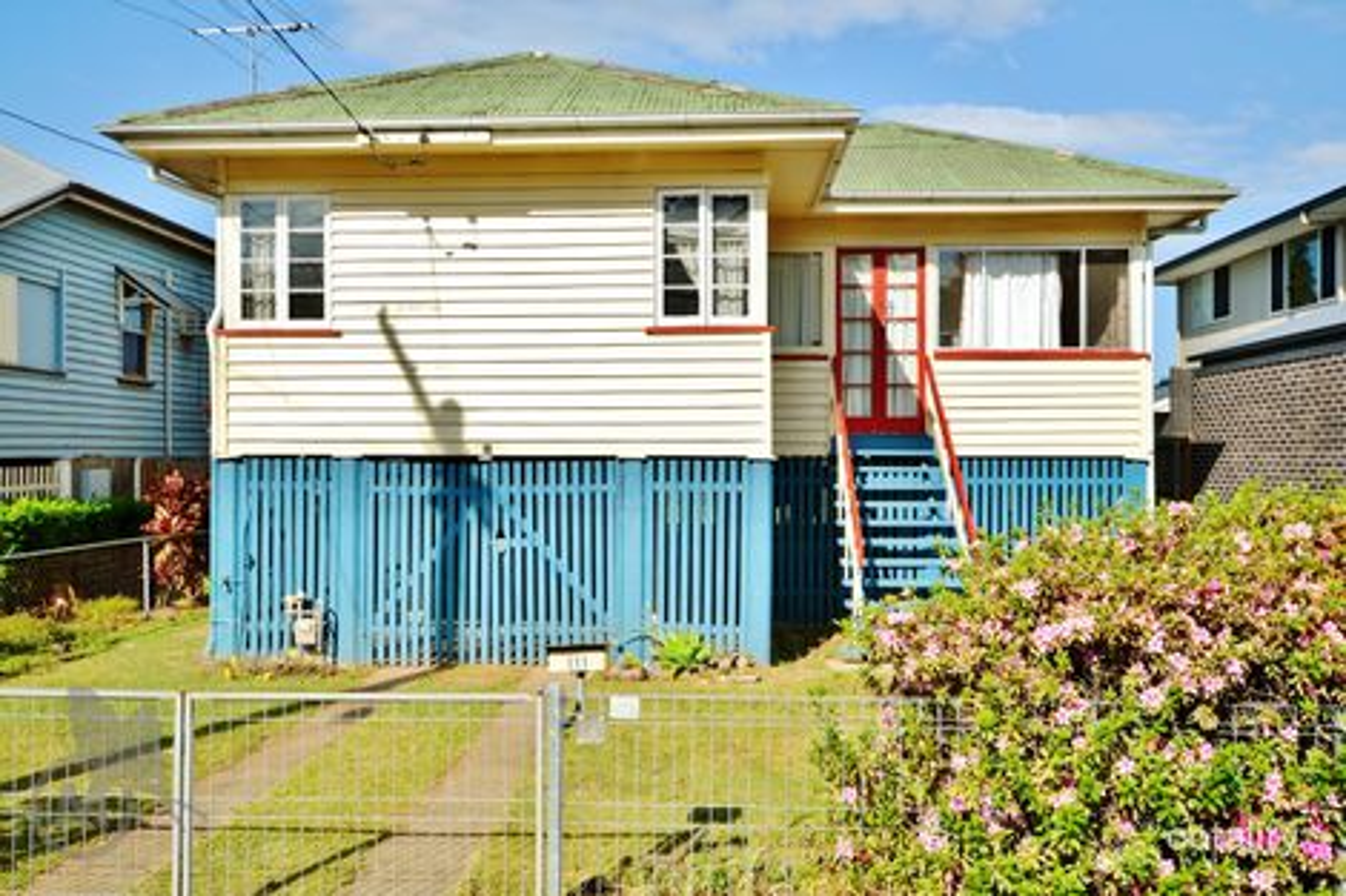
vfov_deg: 43.6
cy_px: 448
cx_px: 673
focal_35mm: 30
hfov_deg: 61.9
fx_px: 1121
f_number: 8
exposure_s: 1/250
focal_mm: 20
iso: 100
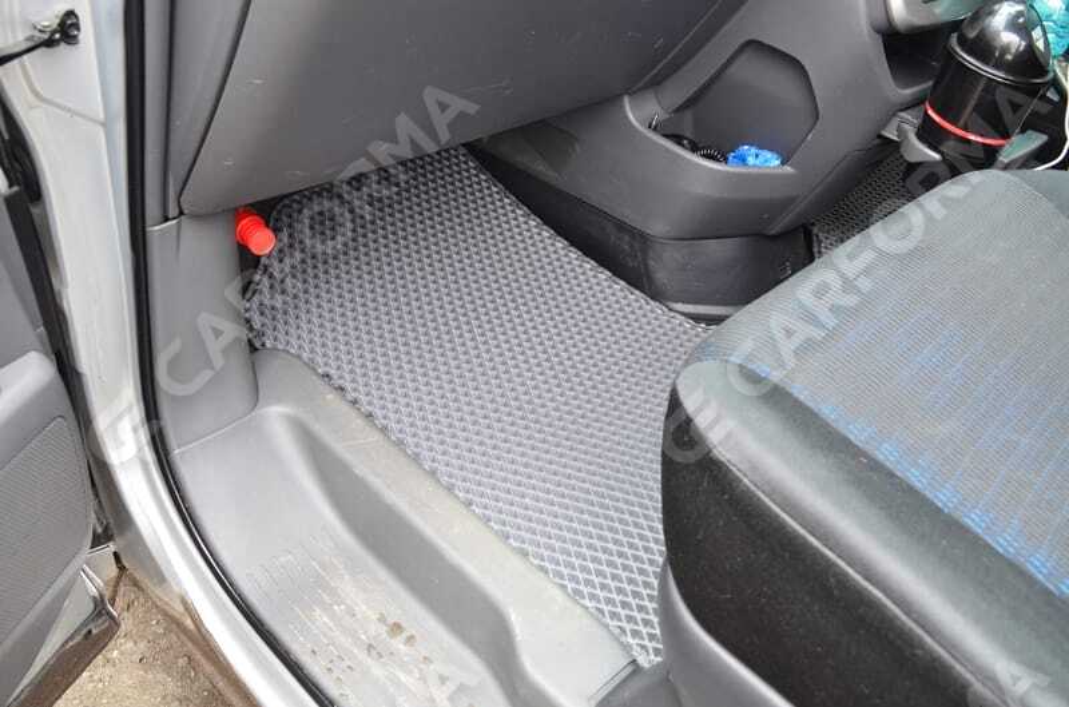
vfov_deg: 39.8
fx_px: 977
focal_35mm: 33
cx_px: 534
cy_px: 354
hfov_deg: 57.3
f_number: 6.3
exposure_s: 1/13
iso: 800
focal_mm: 22
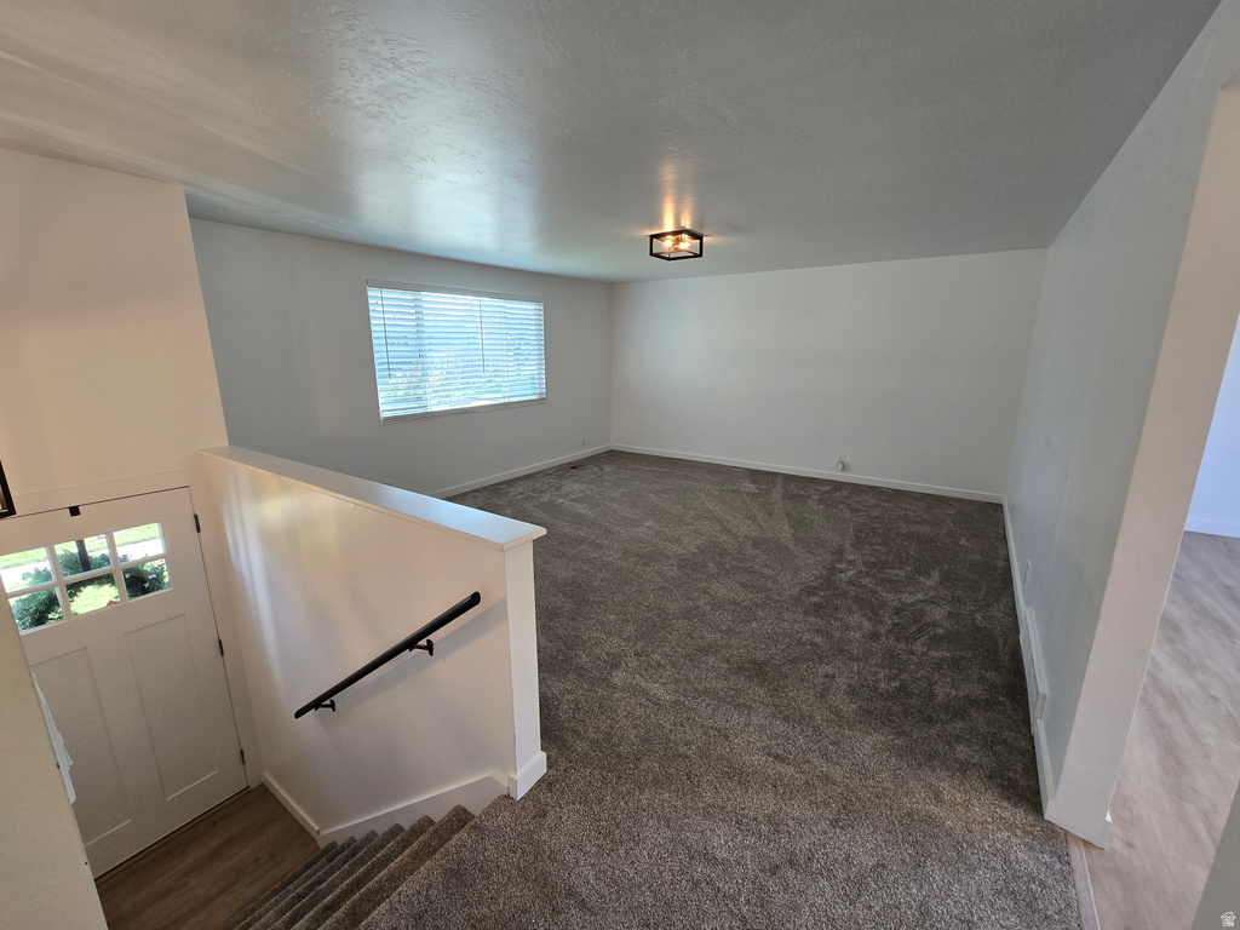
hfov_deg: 106.2
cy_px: 465
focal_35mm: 13
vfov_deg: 89.9
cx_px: 620
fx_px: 466
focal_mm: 2.2
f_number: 2.2
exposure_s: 1/60
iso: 80
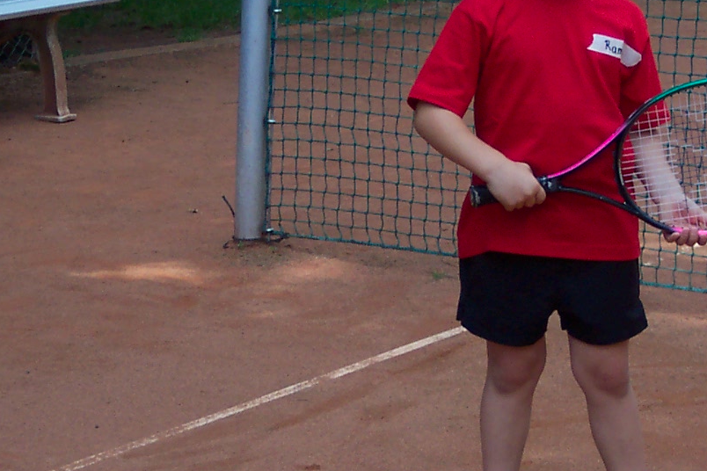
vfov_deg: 9.7
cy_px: 191
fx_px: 2769
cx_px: 660
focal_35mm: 141
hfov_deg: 14.4
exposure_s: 1/500
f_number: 3.4
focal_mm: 13.3
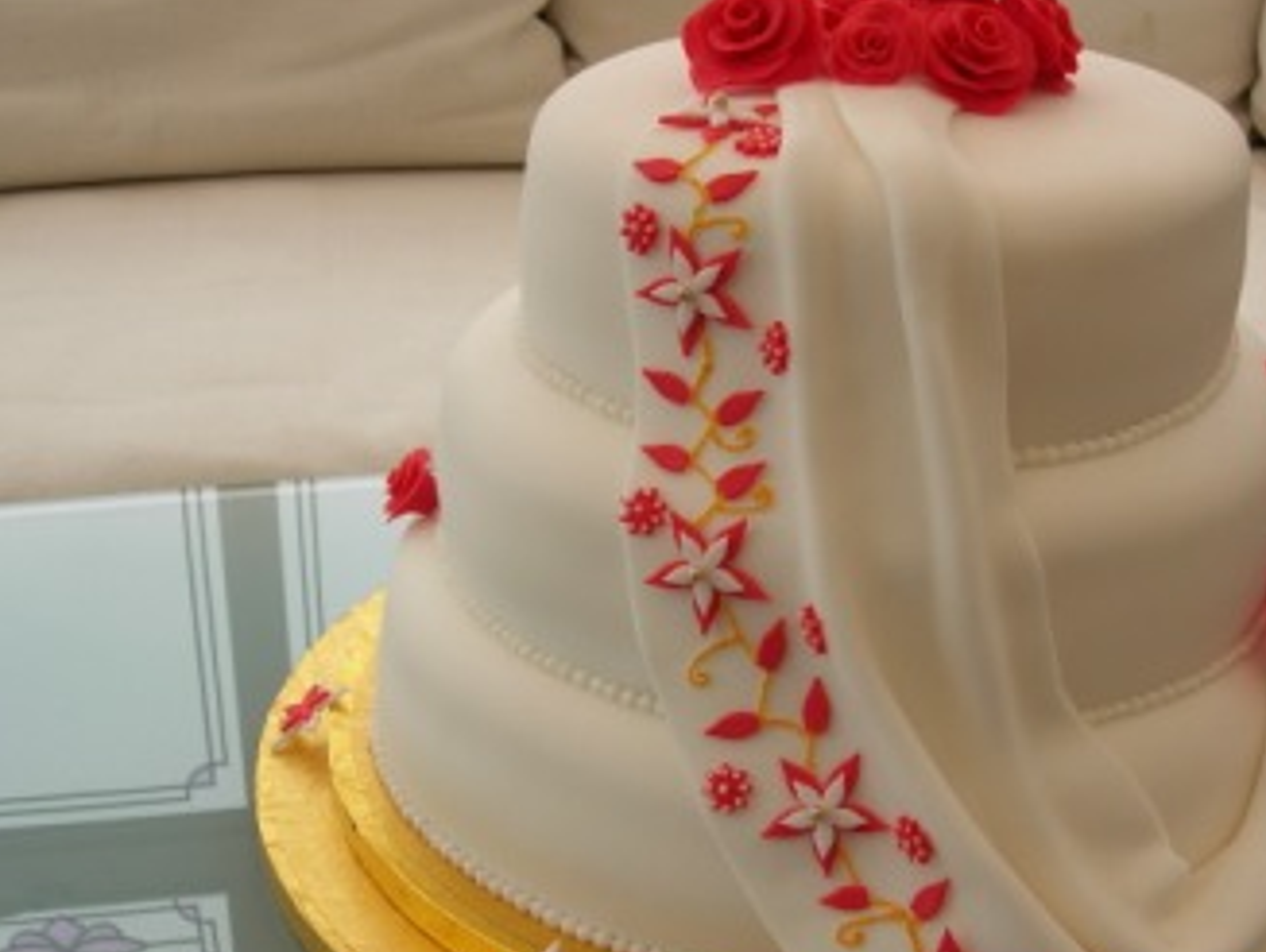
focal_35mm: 52
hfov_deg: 36.6
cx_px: 798
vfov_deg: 28.1
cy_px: 538
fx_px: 1904
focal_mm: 7.8
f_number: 4.8
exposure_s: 1/75.2
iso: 64
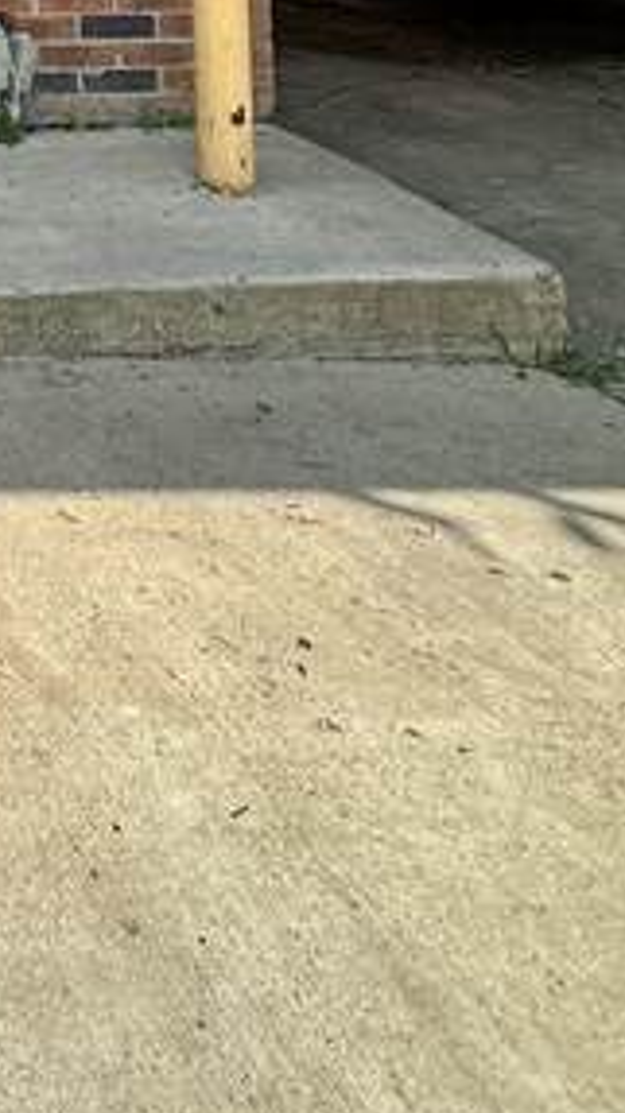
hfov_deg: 18.2
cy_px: -446
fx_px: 1506
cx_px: -520
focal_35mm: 51
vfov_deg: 29.5
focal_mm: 2.22
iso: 40
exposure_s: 1/868
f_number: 2.2
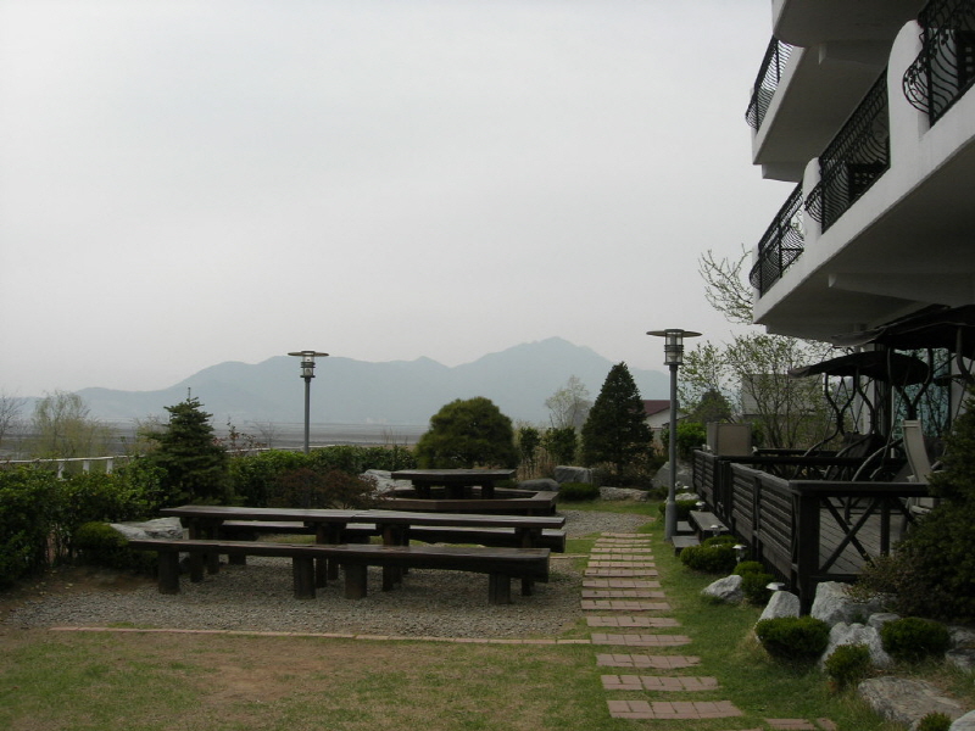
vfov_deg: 37.7
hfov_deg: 49.0
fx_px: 1070
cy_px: 366
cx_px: 488
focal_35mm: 38
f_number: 4.8
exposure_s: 1/716
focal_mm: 7.8
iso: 64
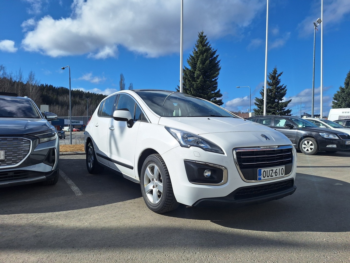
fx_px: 233
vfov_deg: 58.9
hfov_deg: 73.9
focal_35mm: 23
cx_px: 175
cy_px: 132
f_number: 1.8
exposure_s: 1/5525
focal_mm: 5.54
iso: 40
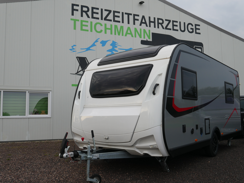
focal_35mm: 36
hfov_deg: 51.3
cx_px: 122
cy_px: 92
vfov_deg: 39.7
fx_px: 254
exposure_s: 1/250
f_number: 6.3
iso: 200
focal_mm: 18
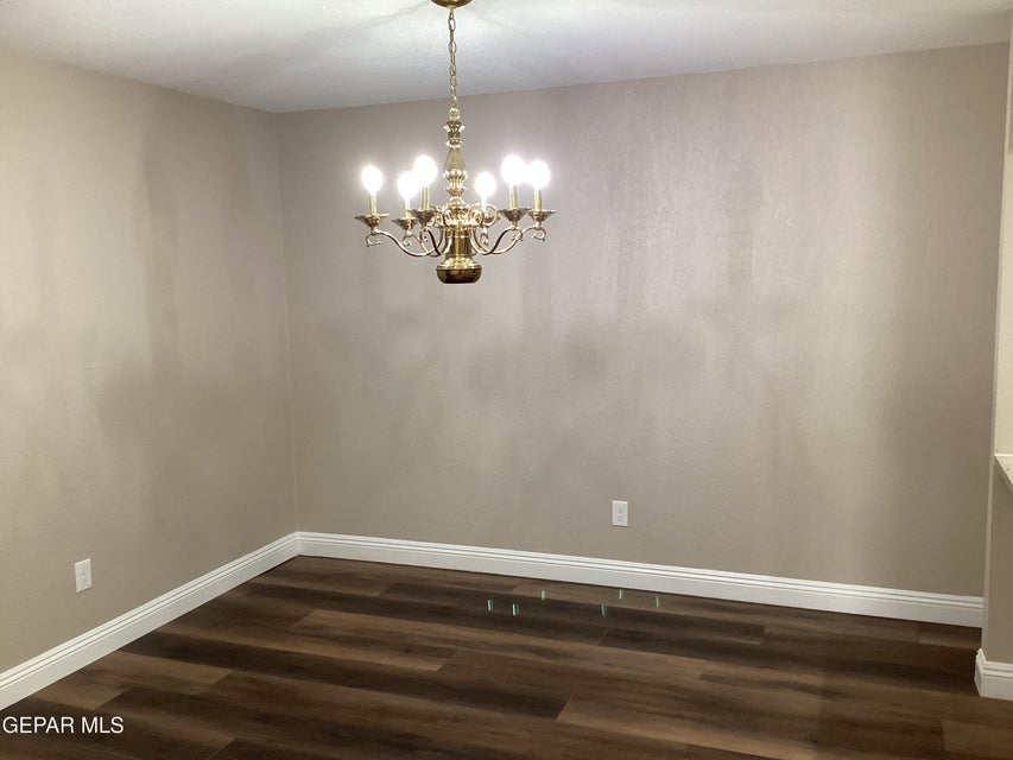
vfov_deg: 45.5
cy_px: 380
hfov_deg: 58.3
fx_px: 907
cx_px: 506
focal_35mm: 31
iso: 160
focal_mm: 3.3
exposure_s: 1/60
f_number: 2.4
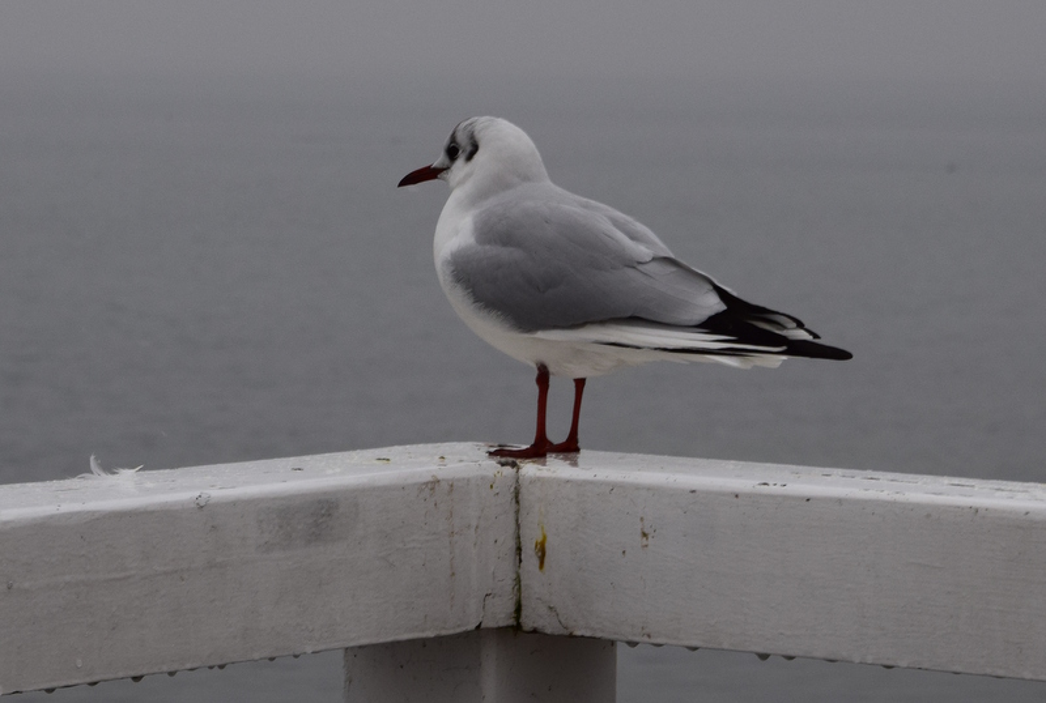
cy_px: 352
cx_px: 523
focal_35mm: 99
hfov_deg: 20.6
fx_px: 2884
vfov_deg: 13.9
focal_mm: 66
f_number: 10
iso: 400
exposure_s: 1/200
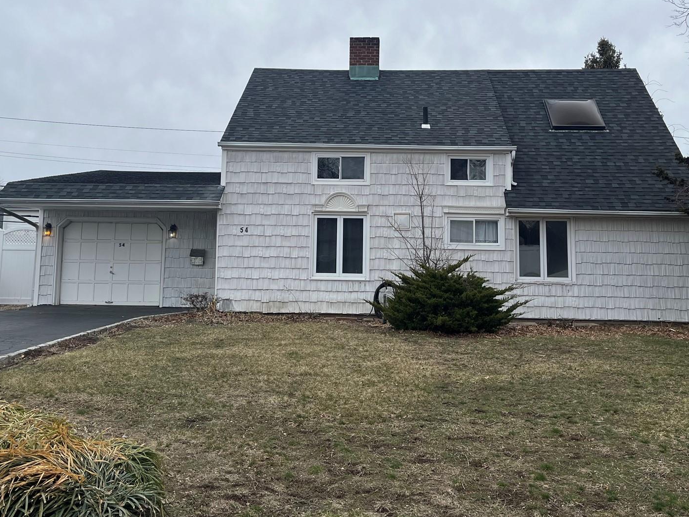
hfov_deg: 49.0
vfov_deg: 37.3
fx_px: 756
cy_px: 168
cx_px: 336
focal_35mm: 38
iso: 50
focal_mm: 5.1
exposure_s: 1/2899
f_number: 1.6
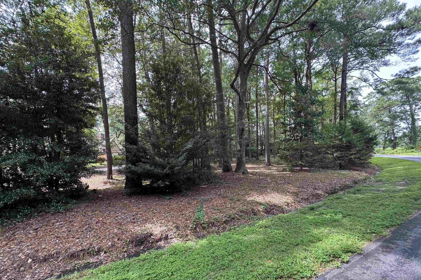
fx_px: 175
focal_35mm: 15
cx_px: 213
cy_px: 155
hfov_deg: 100.4
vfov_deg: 77.1
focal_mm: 2.22
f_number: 2.2
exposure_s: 1/99
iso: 40
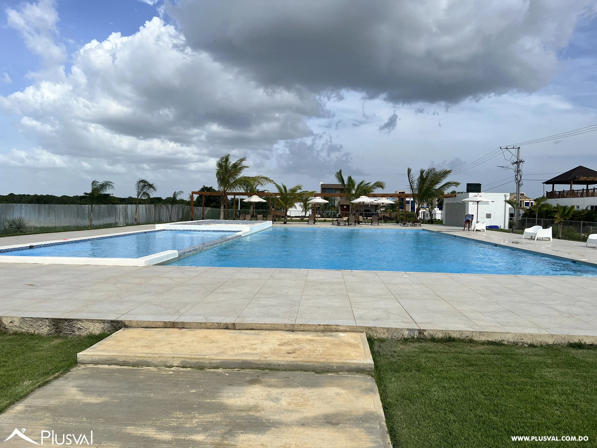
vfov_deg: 53.1
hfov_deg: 67.3
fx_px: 448
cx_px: 298
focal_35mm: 26
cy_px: 224
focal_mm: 5.7
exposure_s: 1/5319
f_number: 1.5
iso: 50
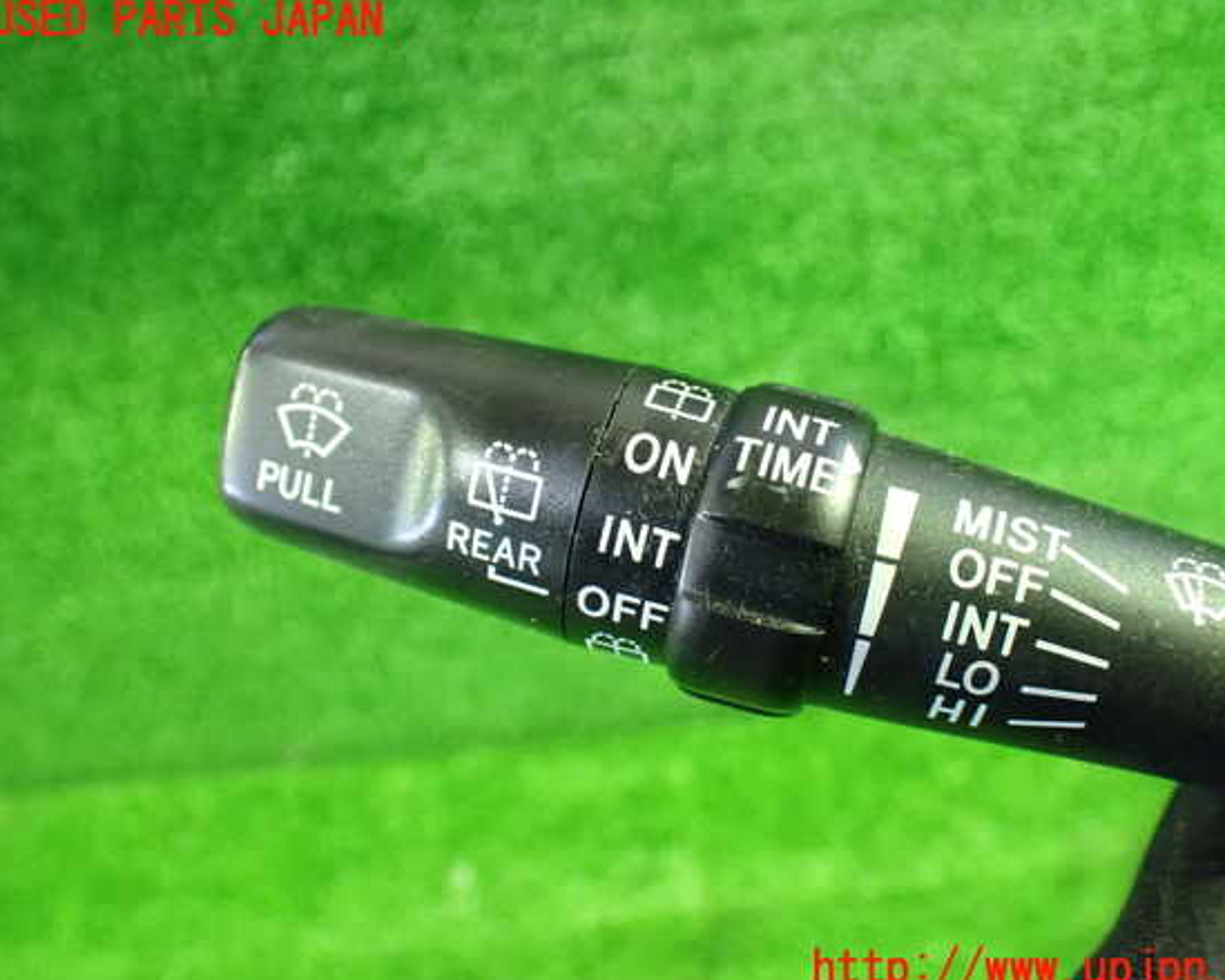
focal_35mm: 32
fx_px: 1160
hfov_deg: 55.6
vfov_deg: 45.8
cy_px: 496
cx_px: 647
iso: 1600
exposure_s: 1/30
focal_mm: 5.4
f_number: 2.3
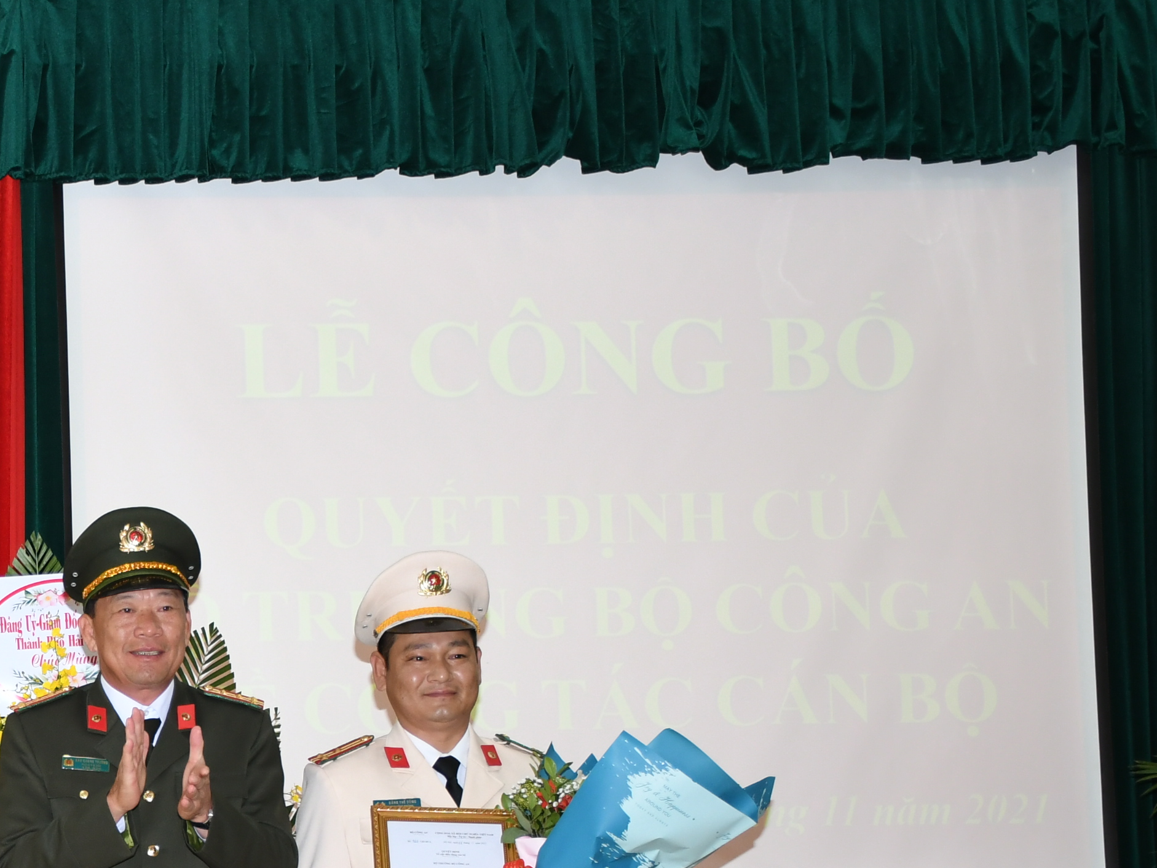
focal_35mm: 96
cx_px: -63
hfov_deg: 19.7
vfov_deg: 15.2
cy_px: 791
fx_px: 3209
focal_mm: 30
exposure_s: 1/200
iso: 640
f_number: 4.5
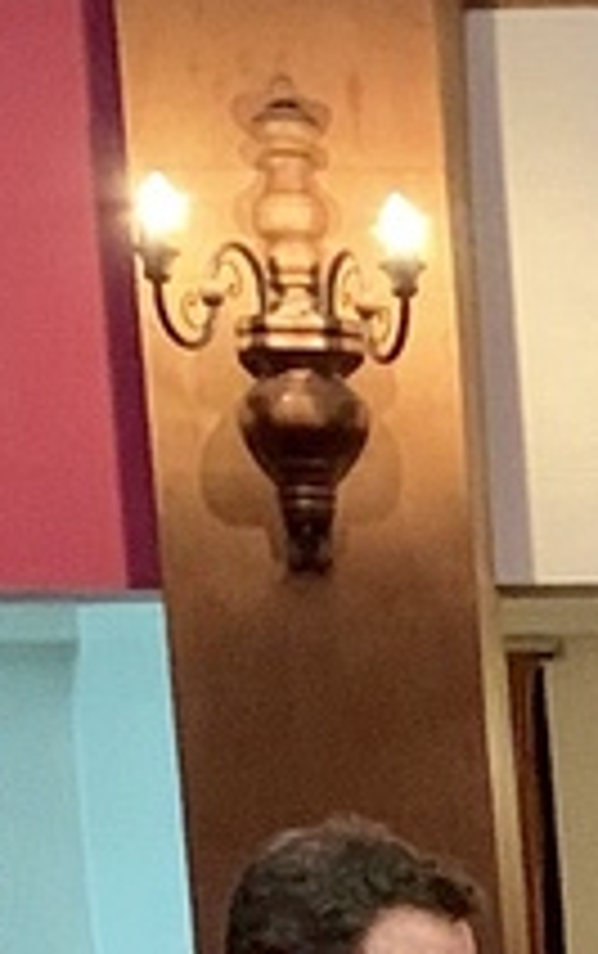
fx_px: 4863
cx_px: 1933
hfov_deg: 6.3
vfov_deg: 10.3
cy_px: 1894
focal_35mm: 187
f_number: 1.8
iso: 640
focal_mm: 4.25
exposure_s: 1/17
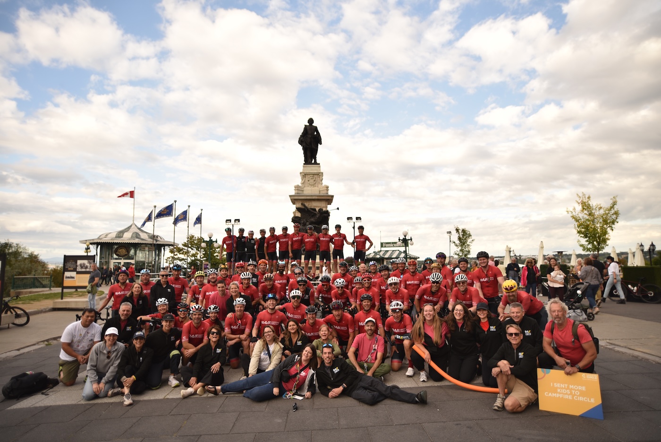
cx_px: 330
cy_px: 221
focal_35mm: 20
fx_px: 367
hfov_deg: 83.9
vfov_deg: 62.0
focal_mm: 20
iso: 160
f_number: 2.8
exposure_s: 1/1250
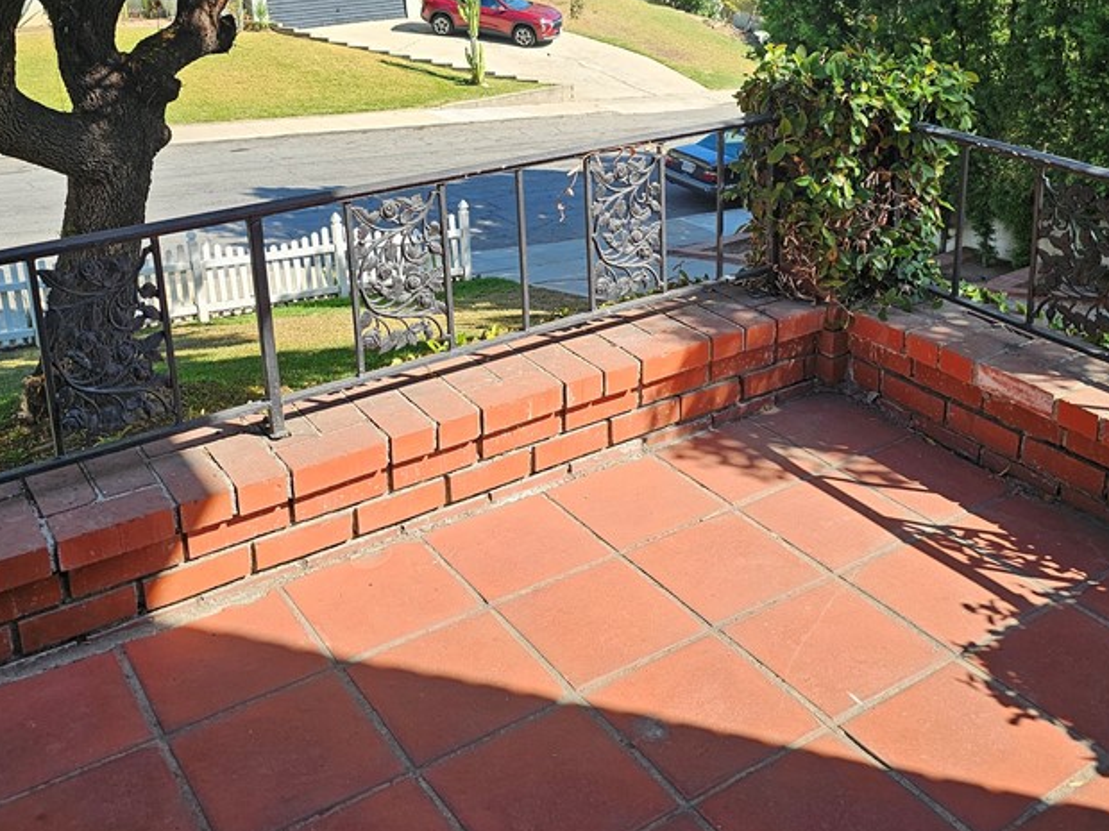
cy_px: 214
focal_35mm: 38
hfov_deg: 48.9
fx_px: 1217
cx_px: 619
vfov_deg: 36.9
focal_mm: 6.3
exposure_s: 1/399
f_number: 1.7
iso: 20
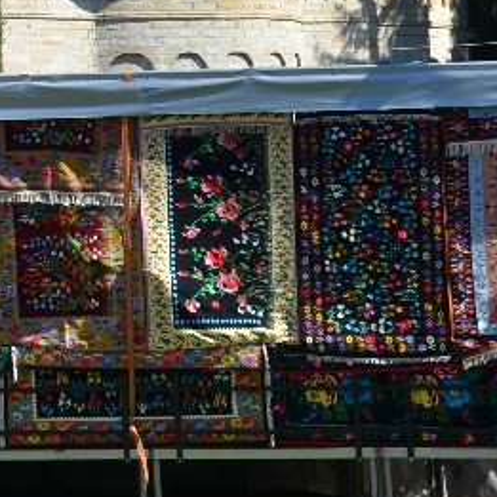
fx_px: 3622
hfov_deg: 7.7
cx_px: -278
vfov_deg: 7.7
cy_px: -236
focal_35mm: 223
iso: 100
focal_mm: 38
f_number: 8
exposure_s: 1/250
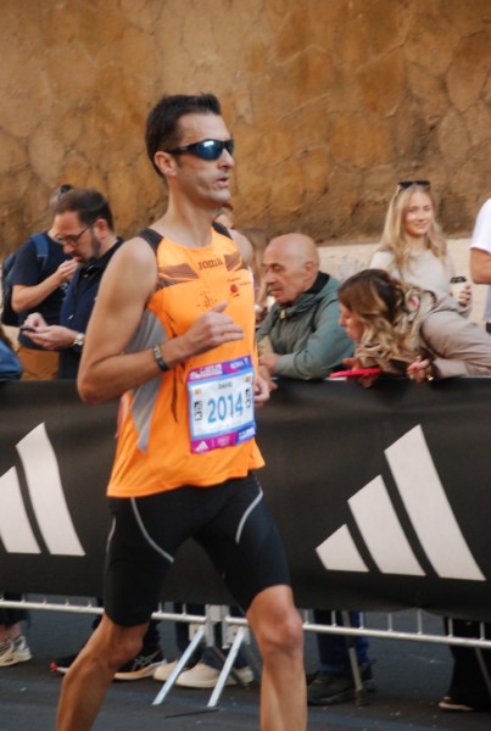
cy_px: 366
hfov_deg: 18.3
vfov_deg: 26.9
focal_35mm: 75
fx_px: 1526
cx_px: 246
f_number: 5
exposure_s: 1/320
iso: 1000
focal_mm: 50
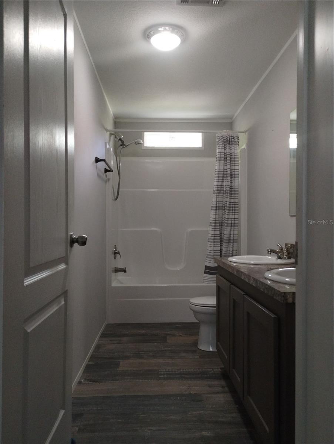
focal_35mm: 28
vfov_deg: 63.4
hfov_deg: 49.8
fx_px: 359
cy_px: 222
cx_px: 167
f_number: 1.8
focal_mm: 4.27
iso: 1063
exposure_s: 1/30
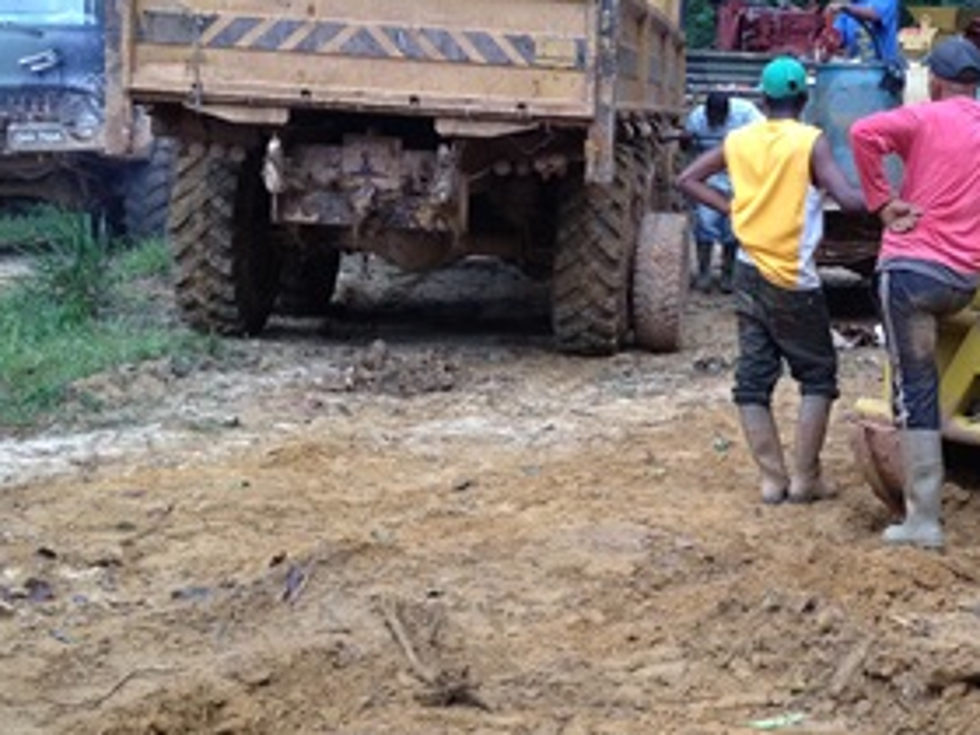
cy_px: 364
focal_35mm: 80
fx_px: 2265
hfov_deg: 23.8
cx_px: 875
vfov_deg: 18.4
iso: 100
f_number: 2.4
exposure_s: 1/120
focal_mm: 4.28
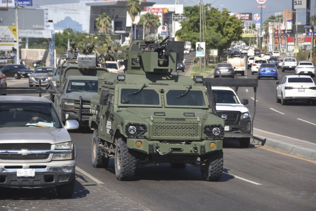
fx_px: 1382
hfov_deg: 13.0
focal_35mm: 158
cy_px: 106
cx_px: 158
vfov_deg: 8.7
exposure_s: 1/1250
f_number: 5.6
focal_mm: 105
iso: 200
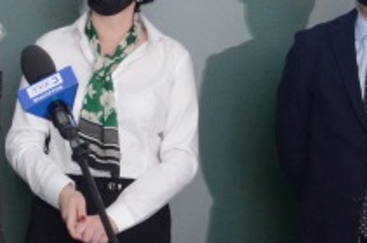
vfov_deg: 6.2
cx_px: -150
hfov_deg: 9.1
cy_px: 206
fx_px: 2260
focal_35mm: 222
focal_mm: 26
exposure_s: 1/80
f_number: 6.3
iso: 1000
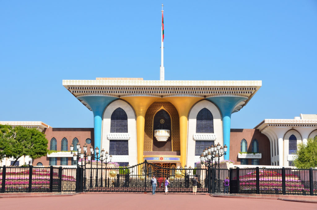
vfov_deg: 14.6
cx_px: 158
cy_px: 105
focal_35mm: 93
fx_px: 817
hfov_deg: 22.0
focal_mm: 62
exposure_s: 1/320
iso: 200
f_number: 10
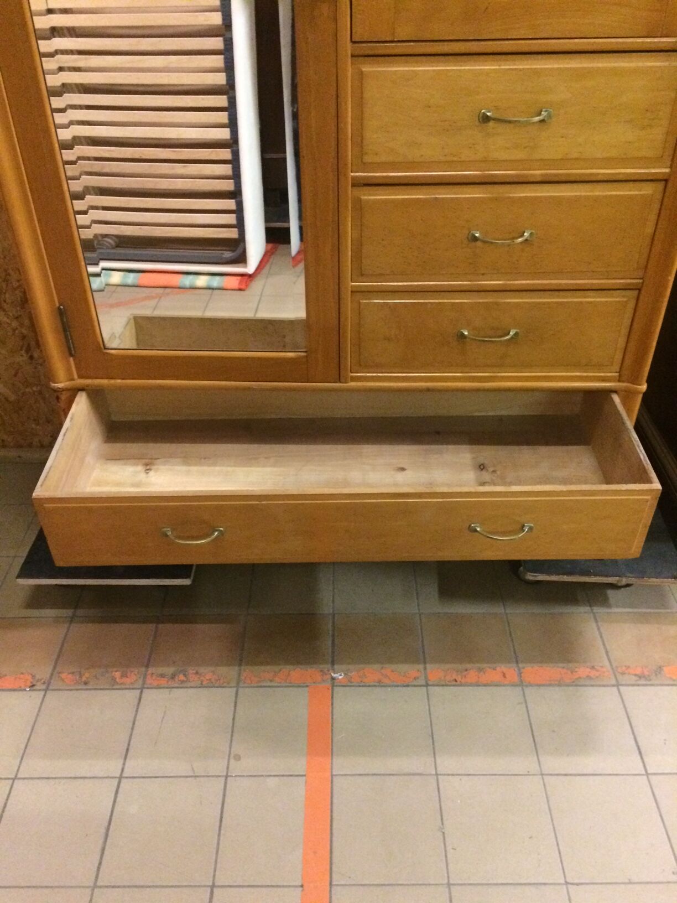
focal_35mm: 29
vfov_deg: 61.7
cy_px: 452
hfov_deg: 48.2
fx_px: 756
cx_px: 338
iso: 400
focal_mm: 4.15
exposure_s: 1/17
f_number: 2.2
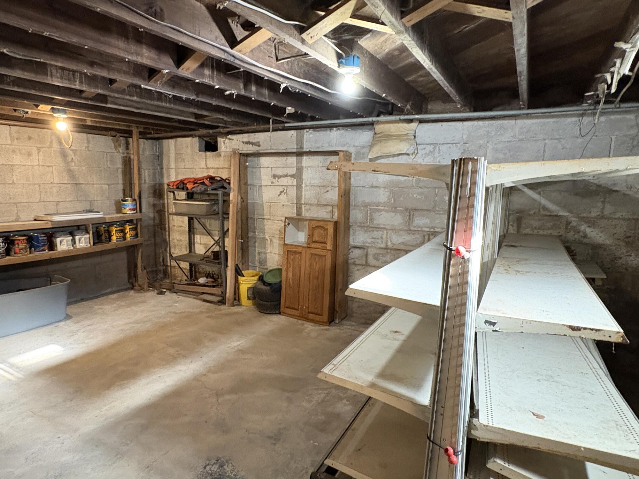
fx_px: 388
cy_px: 242
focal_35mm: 21
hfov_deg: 78.7
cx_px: 283
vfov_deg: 63.4
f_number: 2.2
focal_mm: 2.22
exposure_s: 1/40
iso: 640
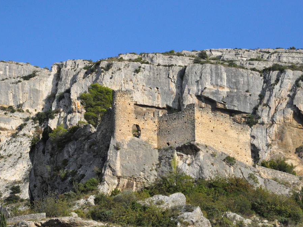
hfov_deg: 11.5
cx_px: 146
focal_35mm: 172
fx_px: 1501
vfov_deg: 8.7
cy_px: 114
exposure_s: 1/2500
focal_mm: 105
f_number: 13
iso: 3200
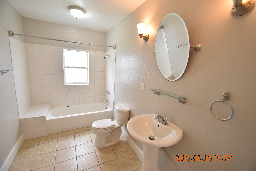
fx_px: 107
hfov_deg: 100.4
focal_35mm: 15
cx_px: 128
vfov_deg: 77.3
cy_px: 86
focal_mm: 10
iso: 800
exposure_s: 1/90
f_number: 3.5
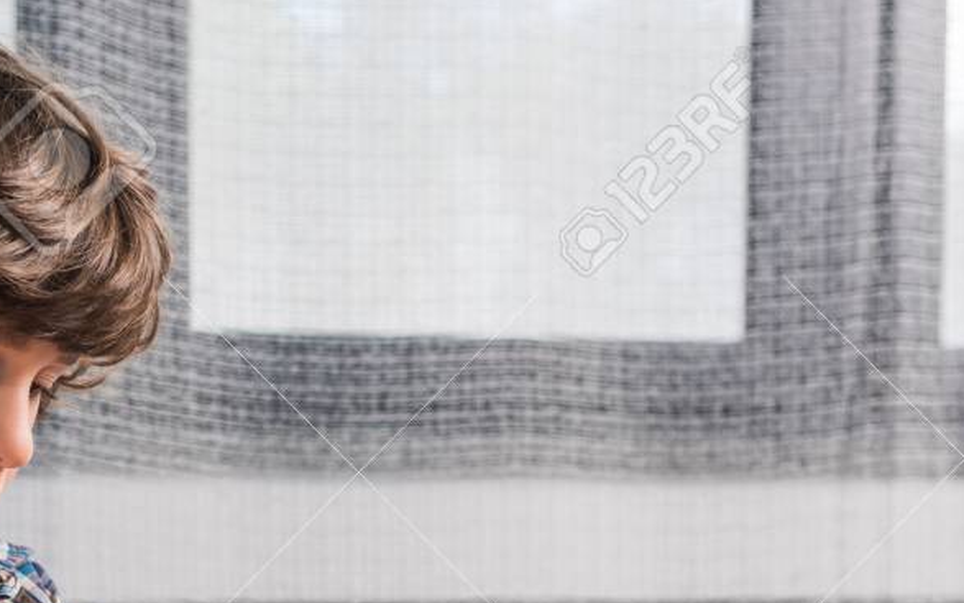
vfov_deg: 15.9
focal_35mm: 79
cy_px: 706
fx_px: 2076
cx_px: 358
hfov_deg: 26.1
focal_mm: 35
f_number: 3.5
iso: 160
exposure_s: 1/125
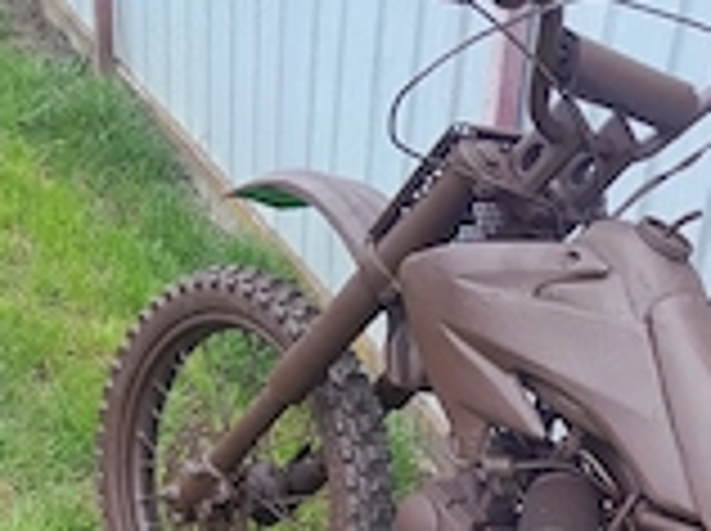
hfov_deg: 28.1
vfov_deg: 19.7
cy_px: 765
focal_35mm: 66
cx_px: 670
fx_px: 1354
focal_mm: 3.98
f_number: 1.8
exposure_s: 1/50
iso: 40
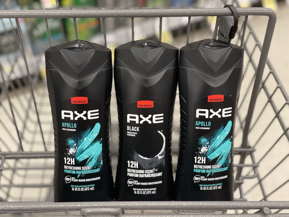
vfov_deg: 28.0
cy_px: 108
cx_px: 144
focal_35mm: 52
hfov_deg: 36.8
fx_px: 434
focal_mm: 6
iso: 160
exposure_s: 1/60
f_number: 2
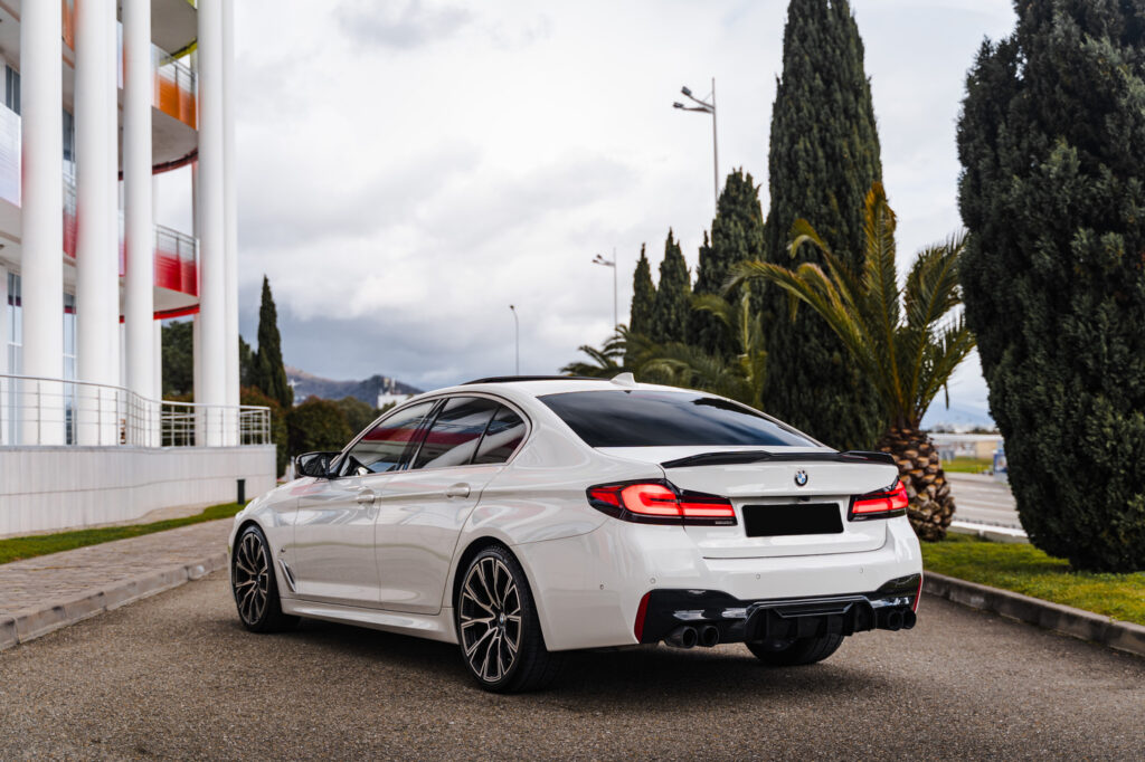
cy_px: 381
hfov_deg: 41.9
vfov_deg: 28.6
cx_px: 572
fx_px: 1494
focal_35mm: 47
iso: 100
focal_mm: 47
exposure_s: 1/320
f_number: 2.8
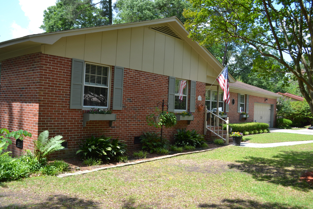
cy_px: 104
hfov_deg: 57.2
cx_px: 156
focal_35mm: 33
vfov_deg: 40.0
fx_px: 287
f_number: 6.3
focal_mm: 22
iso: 100
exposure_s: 1/160
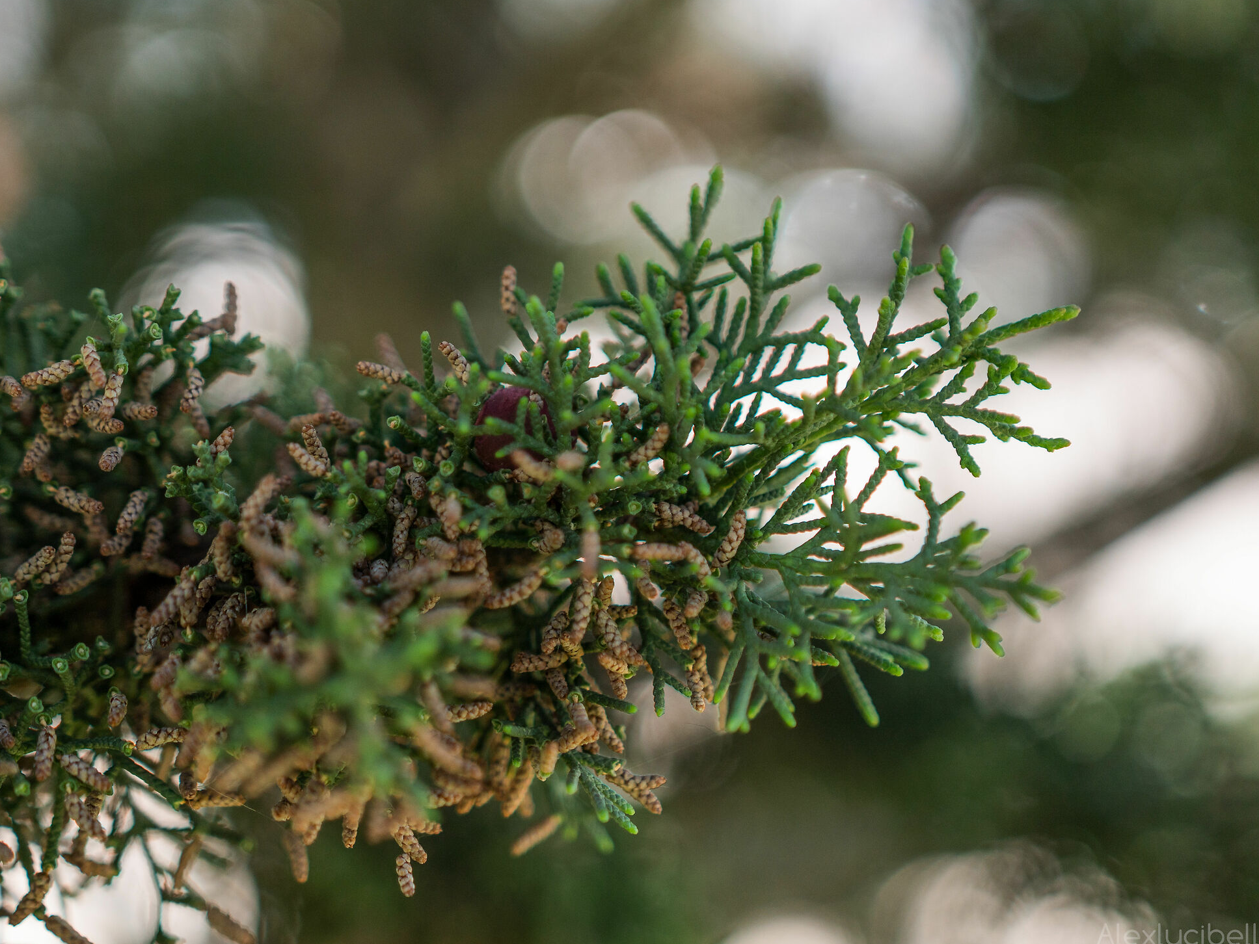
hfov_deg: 30.8
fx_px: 2277
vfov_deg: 23.4
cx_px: 513
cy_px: 438
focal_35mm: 63
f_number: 1.8
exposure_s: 1/1250
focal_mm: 35
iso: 100
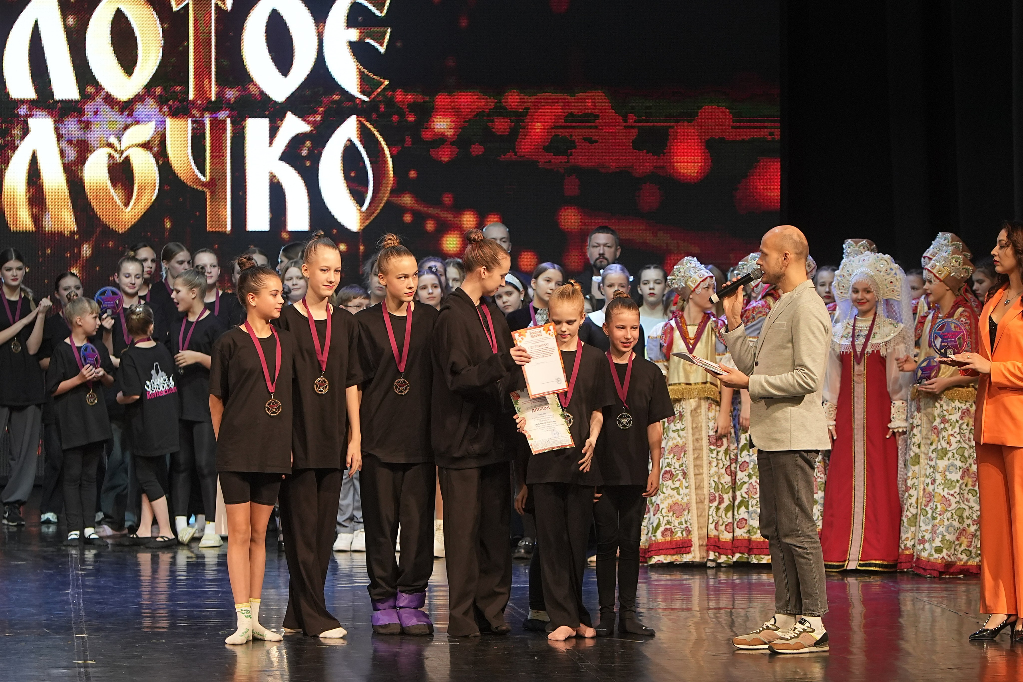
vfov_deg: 9.7
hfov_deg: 14.4
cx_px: 512
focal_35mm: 142
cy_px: 341
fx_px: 4035
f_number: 4
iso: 1250
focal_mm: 95
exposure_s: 1/200
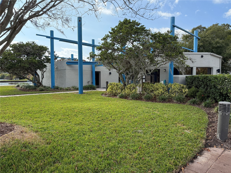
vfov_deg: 56.8
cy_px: 86
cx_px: 116
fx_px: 160
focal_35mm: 24
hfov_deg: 71.6
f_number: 1.78
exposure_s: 1/3279
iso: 100
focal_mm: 6.76
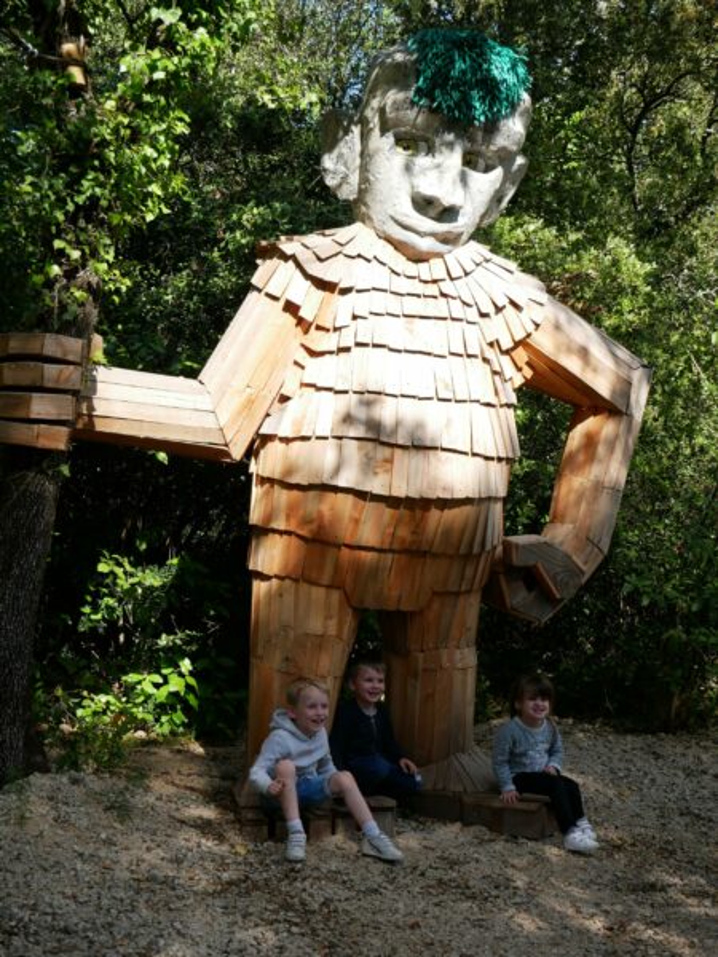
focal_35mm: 50
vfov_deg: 38.2
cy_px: 478
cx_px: 359
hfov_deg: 29.1
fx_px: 1383
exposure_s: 1/320
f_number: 5.6
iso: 200
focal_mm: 25
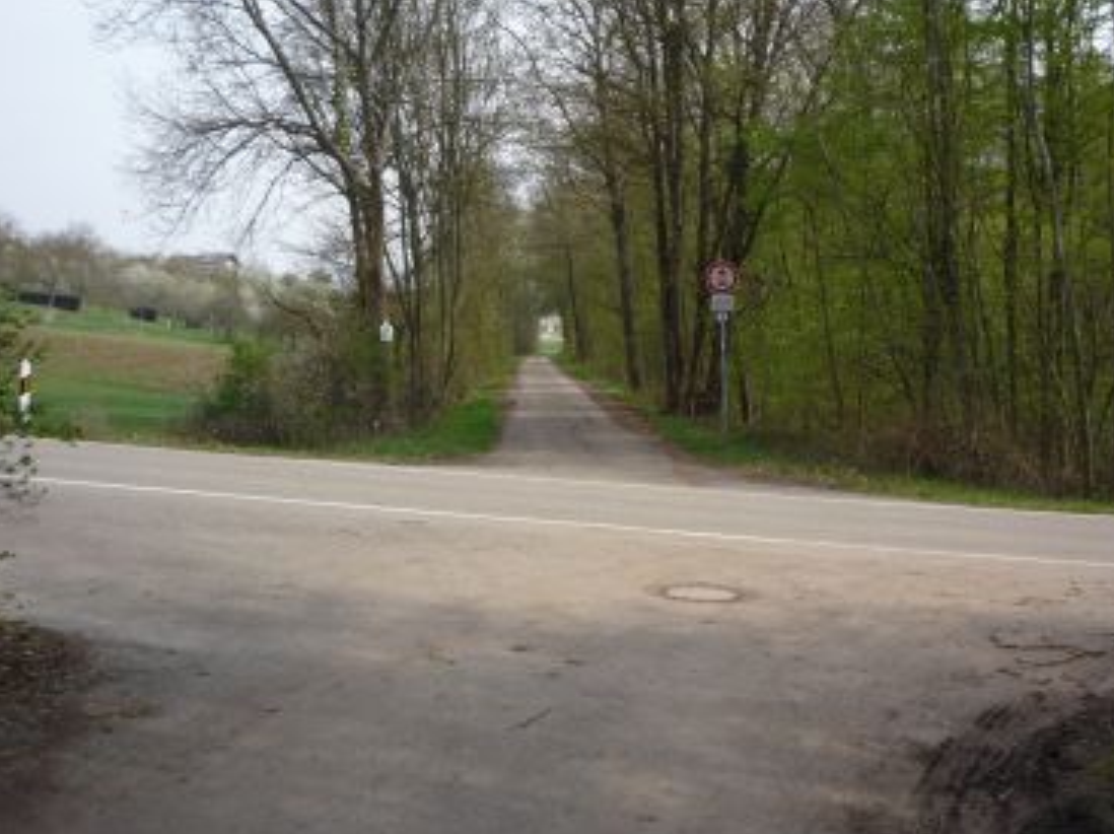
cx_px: 624
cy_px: 320
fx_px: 1351
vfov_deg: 34.2
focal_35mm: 42
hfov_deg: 44.7
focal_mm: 5.2
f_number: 4.5
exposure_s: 1/400
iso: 100
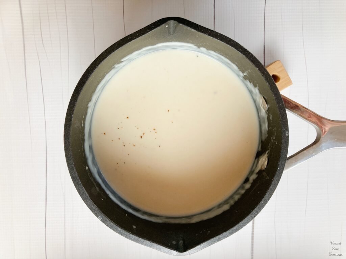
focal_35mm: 28
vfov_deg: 49.7
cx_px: 173
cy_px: 130
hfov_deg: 63.4
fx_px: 280
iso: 64
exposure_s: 1/100
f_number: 1.8
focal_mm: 3.99
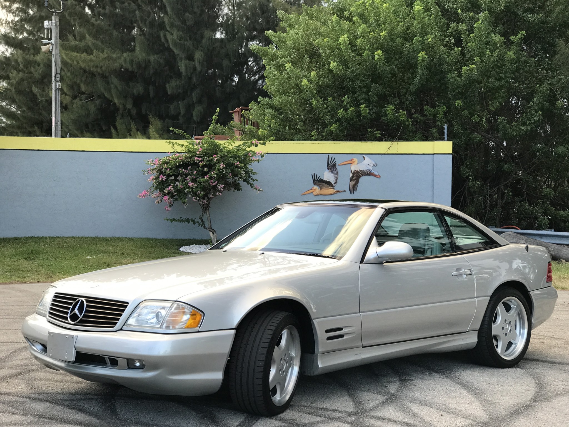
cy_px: 214
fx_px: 937
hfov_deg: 33.8
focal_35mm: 57
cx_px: 284
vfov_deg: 25.7
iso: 20
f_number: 2.8
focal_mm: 6.6
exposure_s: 1/60
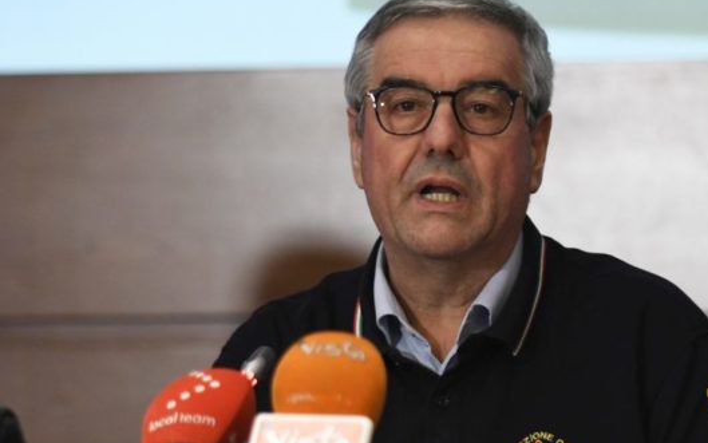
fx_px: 6427
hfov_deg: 6.3
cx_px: 439
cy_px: 198
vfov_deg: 3.9
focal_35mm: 333
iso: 2500
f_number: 2.8
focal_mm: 150
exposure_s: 1/320
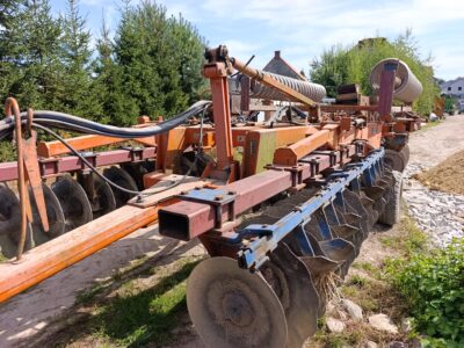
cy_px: 174
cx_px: 232
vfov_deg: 58.9
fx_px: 308
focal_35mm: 23
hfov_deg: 73.9
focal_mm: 6.14
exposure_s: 1/389
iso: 50
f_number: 1.6
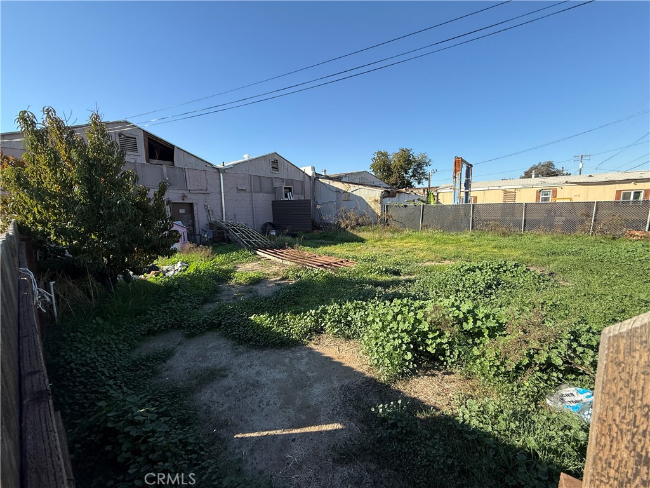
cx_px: 325
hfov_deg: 102.1
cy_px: 244
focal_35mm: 14
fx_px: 263
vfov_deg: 85.7
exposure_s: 1/1017
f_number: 2.2
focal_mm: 2.22
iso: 50
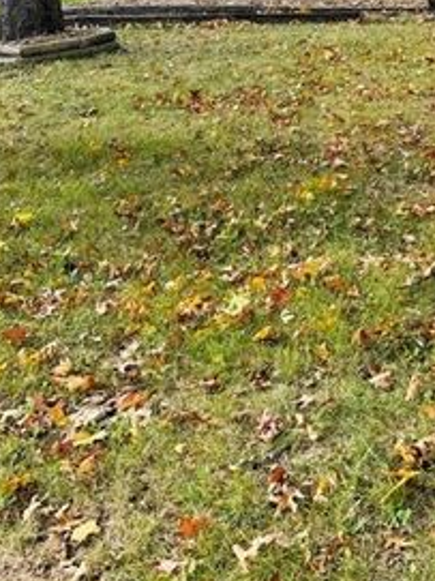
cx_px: 493
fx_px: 989
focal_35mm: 59
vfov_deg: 30.1
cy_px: -18
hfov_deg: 23.1
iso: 80
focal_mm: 6.76
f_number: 1.78
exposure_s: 1/1042
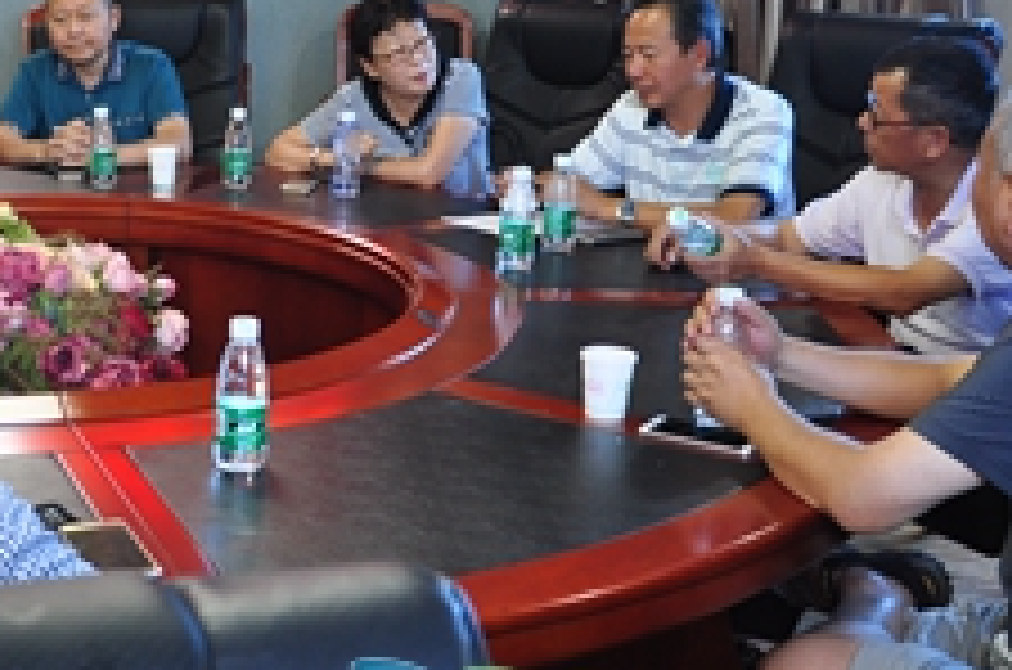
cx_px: 49
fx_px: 1683
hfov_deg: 31.4
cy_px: 238
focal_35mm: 60
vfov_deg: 22.5
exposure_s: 1/30
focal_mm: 18
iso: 320
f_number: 3.5
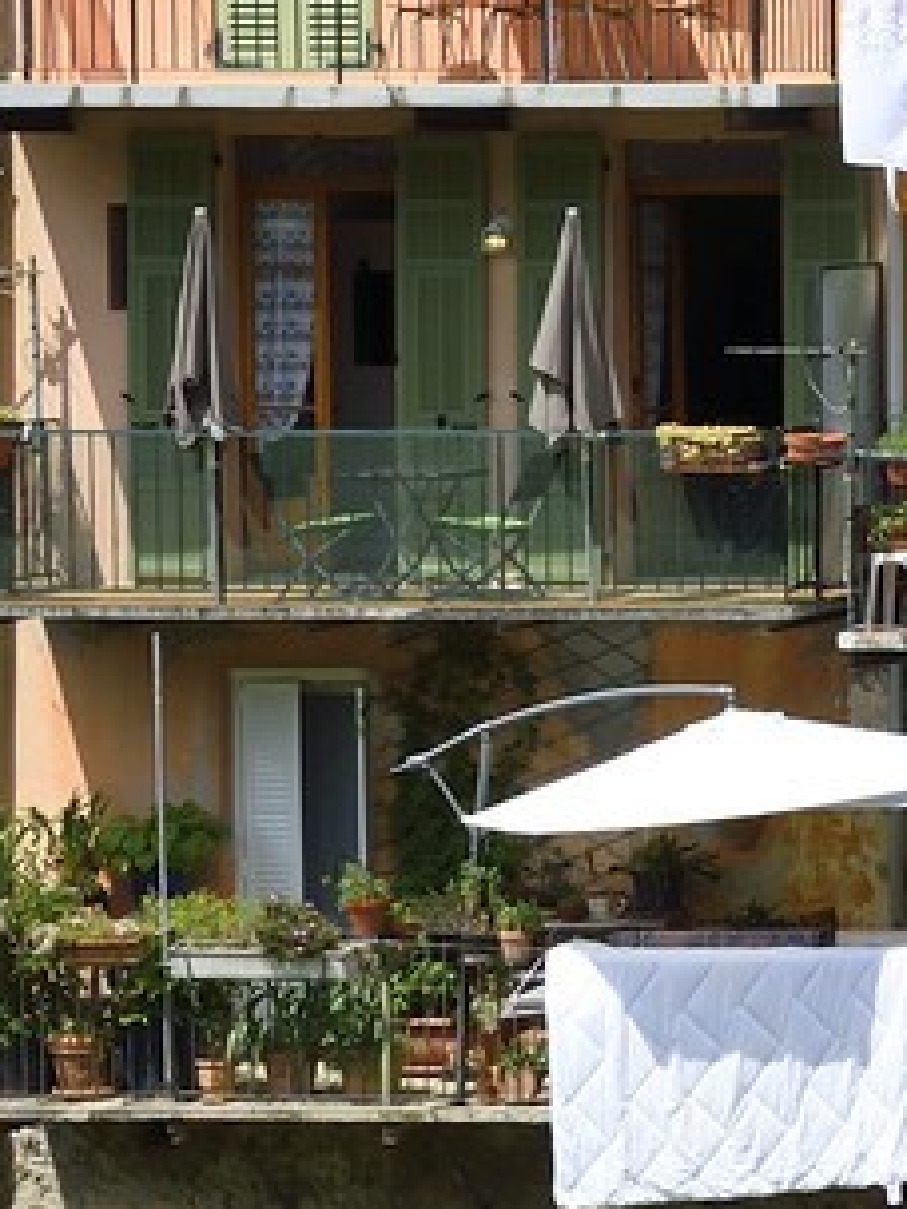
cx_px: 2888
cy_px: 441
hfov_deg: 6.8
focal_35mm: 192
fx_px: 6708
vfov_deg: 10.3
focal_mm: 38
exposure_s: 1/250
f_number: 10
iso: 200
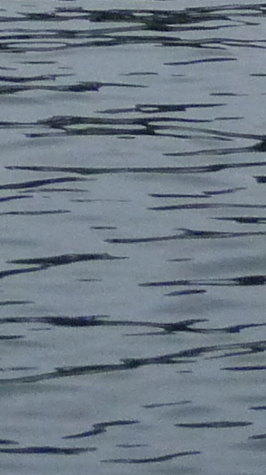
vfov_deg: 4.9
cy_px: -811
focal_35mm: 423
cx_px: -749
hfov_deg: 2.8
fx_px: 5313
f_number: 3.2
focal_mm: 9.4
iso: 320
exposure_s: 1/1000
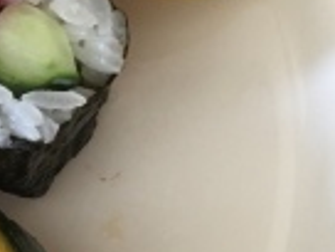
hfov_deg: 14.3
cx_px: -182
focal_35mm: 128
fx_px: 1239
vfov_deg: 11.5
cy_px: 52
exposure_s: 1/30
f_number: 2.2
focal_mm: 4.15
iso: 125
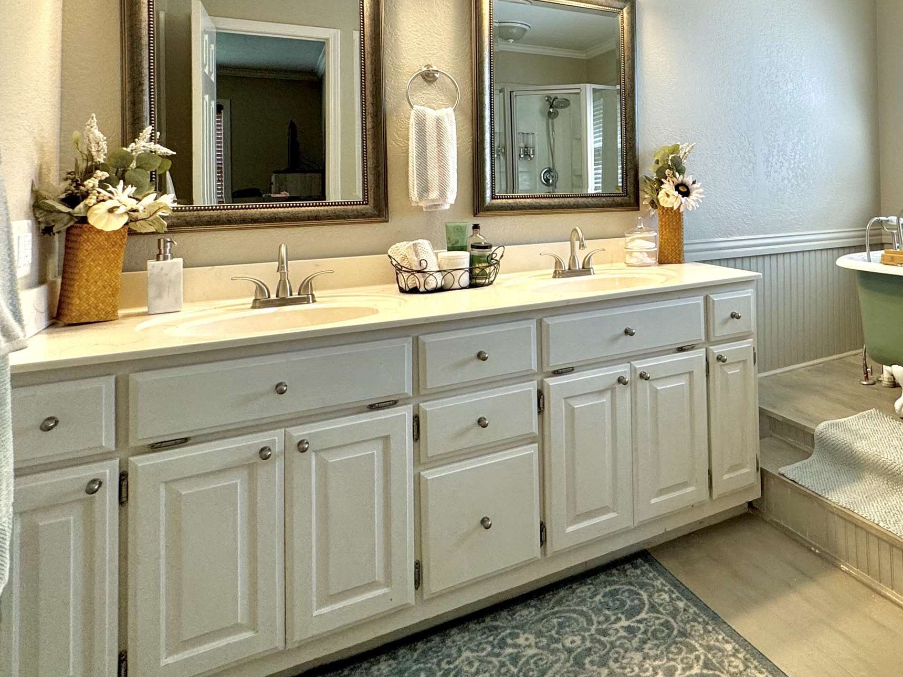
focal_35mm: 25
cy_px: 173
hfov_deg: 65.0
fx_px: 652
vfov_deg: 52.6
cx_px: 682
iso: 125
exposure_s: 1/120
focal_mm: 2.22
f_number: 2.2
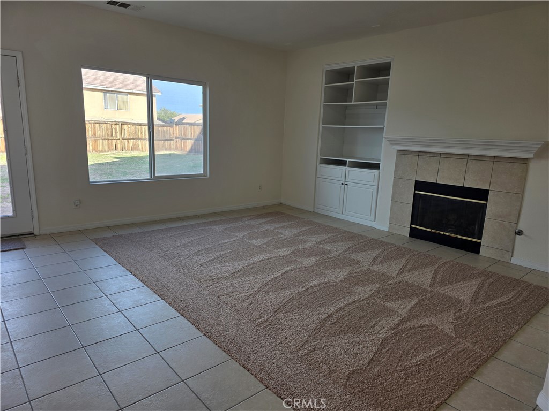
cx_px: 274
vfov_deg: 58.9
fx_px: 365
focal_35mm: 23
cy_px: 206
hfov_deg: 73.9
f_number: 1.7
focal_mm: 6.3
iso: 20
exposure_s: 1/120
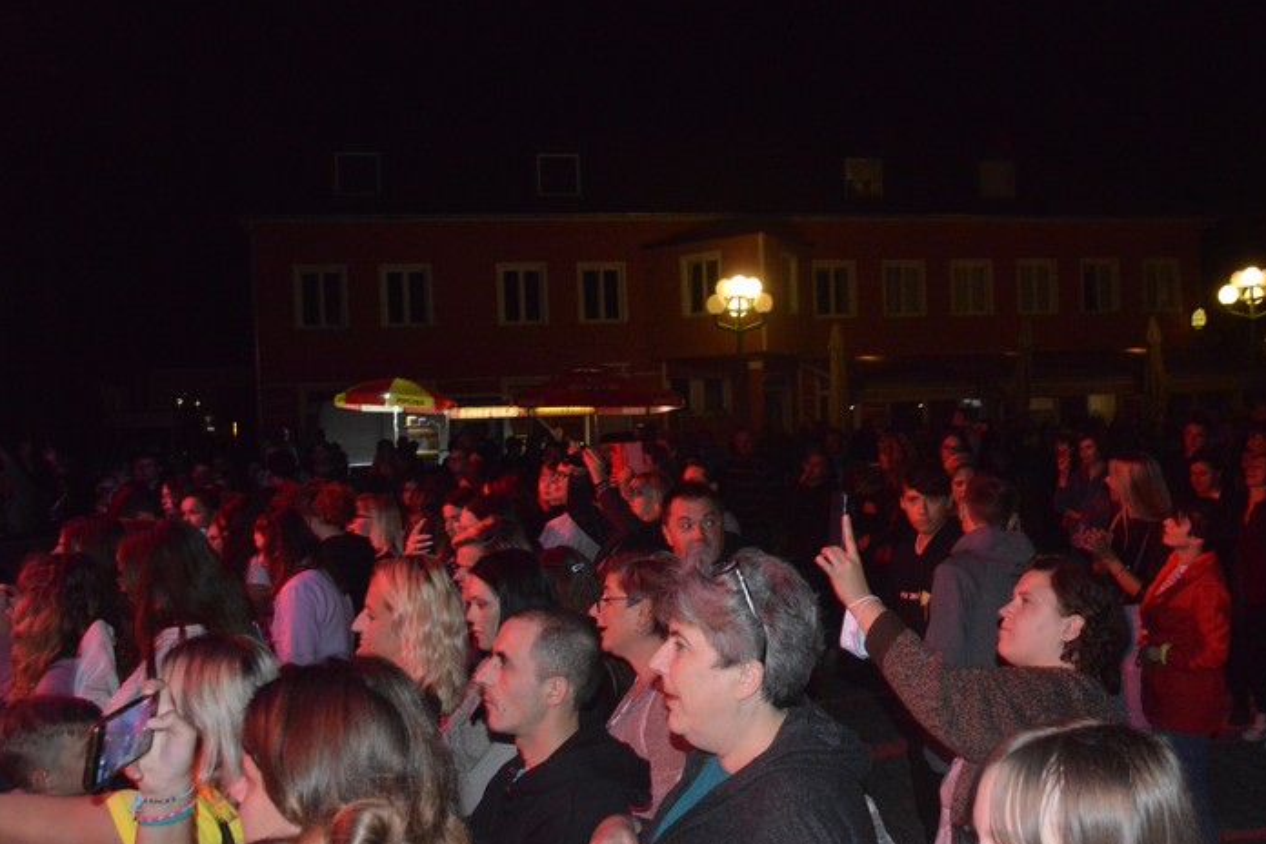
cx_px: 684
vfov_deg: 40.0
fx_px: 1160
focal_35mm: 33
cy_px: 421
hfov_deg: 57.2
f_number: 8
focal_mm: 28
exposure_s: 1/60
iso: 6400
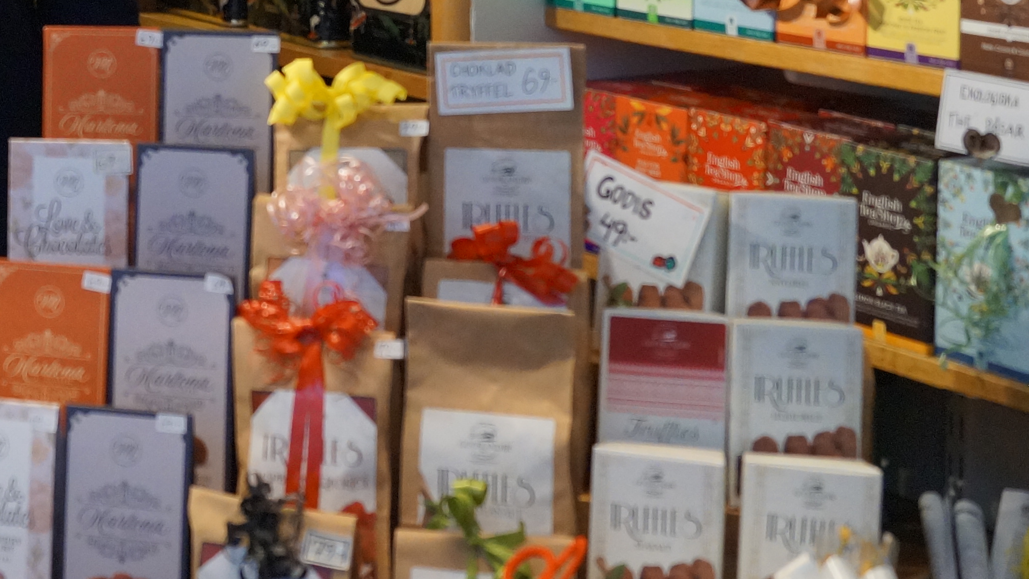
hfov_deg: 23.5
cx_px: -237
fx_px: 2238
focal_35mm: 82
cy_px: -97
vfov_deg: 14.3
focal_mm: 20
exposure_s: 1/160
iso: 1000
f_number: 4
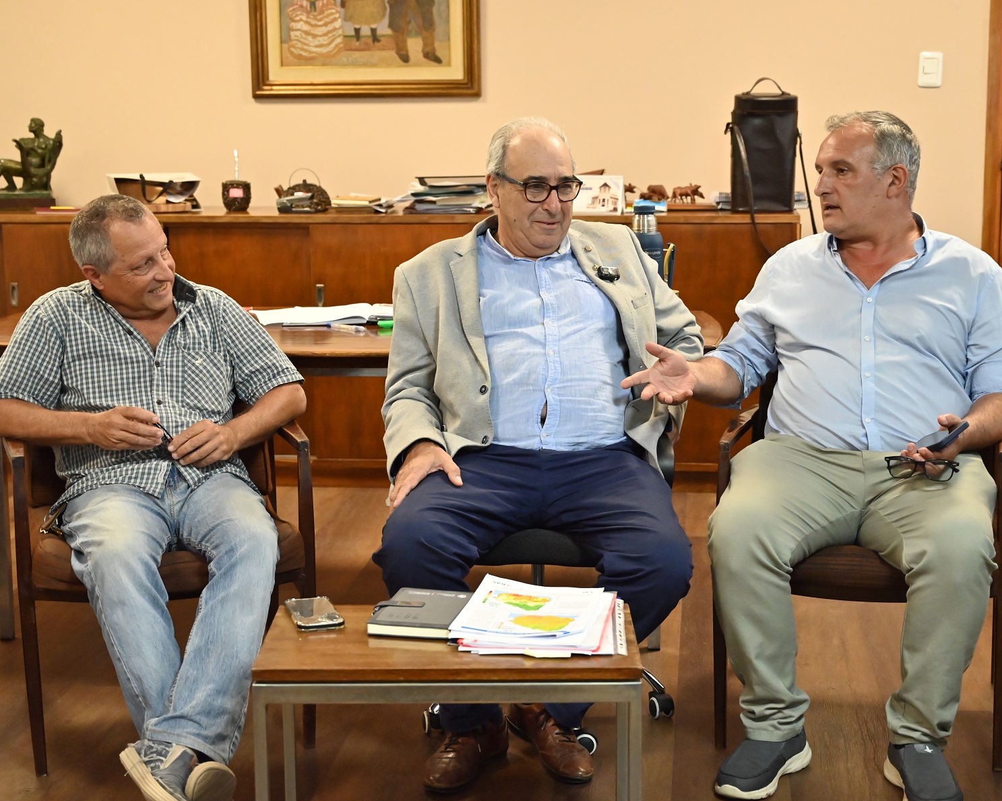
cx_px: 522
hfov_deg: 33.0
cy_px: 403
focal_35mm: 57
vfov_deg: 26.7
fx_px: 1690
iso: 4000
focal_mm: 50
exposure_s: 1/200
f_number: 4
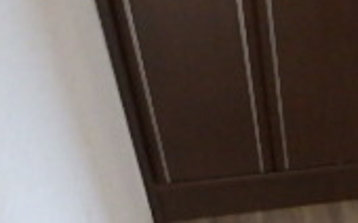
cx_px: 402
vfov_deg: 13.9
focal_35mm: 84
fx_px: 819
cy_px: 393
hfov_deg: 23.1
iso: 800
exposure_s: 1/15
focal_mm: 3.7
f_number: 3.5
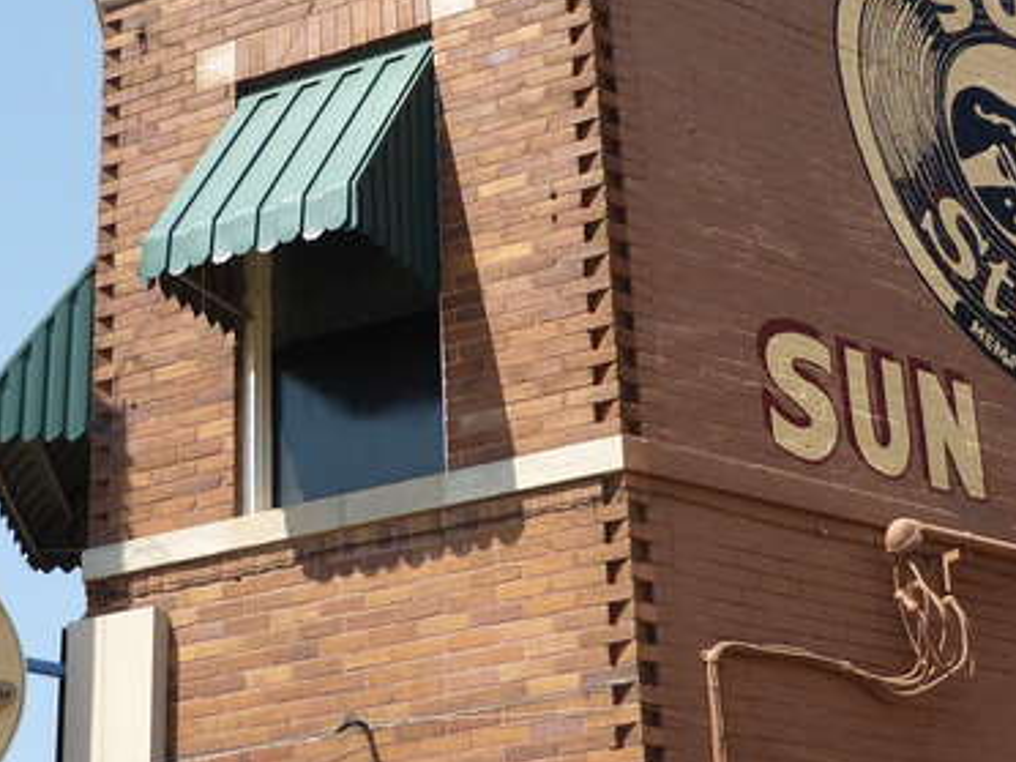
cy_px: 388
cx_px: 500
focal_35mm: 71
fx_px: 2084
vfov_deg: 20.7
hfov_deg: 27.4
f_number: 2.8
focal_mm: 5.5
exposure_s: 1/1000
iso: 80
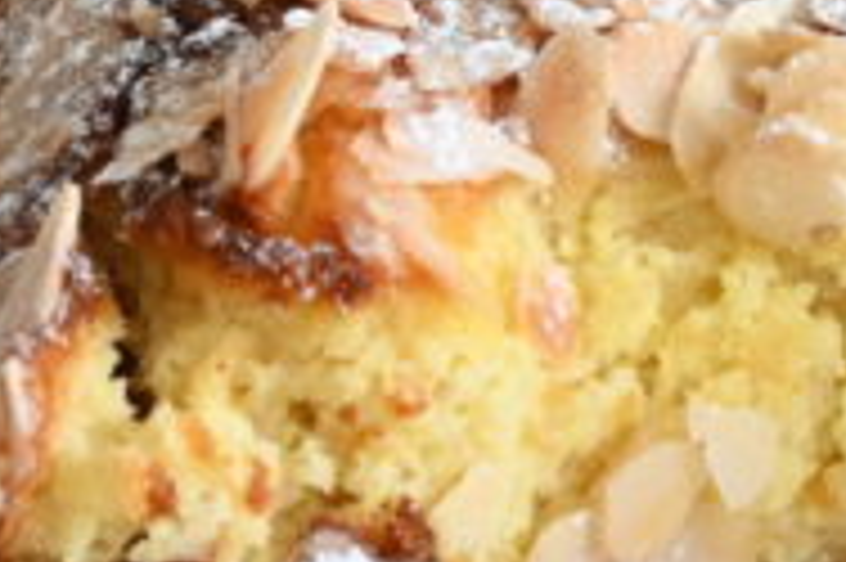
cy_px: -2
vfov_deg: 4.8
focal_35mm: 287
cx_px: 1332
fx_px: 6738
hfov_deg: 7.1
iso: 640
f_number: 10
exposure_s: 1/10
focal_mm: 50
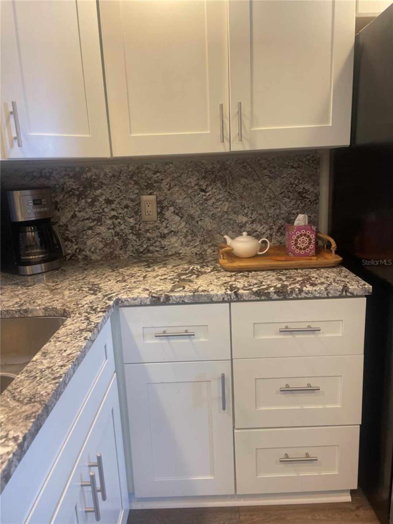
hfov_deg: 53.1
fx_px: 393
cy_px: 262
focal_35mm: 26
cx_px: 196
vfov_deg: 67.3
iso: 100
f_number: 1.6
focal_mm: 4.2
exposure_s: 1/60
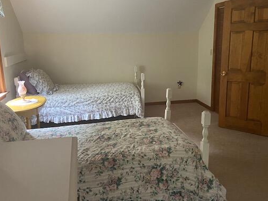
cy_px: 90
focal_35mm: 33
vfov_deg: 42.9
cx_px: 142
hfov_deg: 55.3
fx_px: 255
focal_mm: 4.25
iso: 500
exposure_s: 1/44
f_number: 1.8
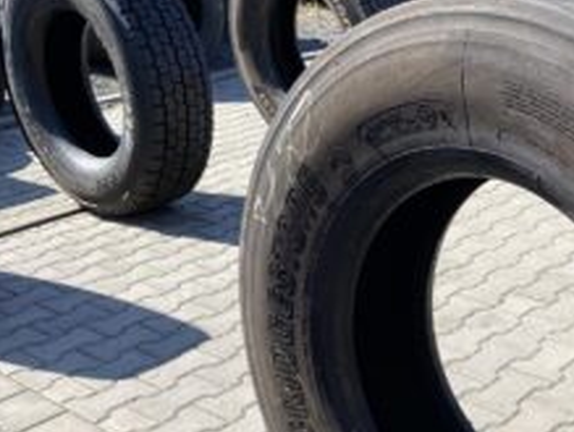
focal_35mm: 51
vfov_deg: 27.9
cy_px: 360
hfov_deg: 35.7
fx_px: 847
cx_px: 493
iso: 32
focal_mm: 4.25
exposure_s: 1/973
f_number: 1.8
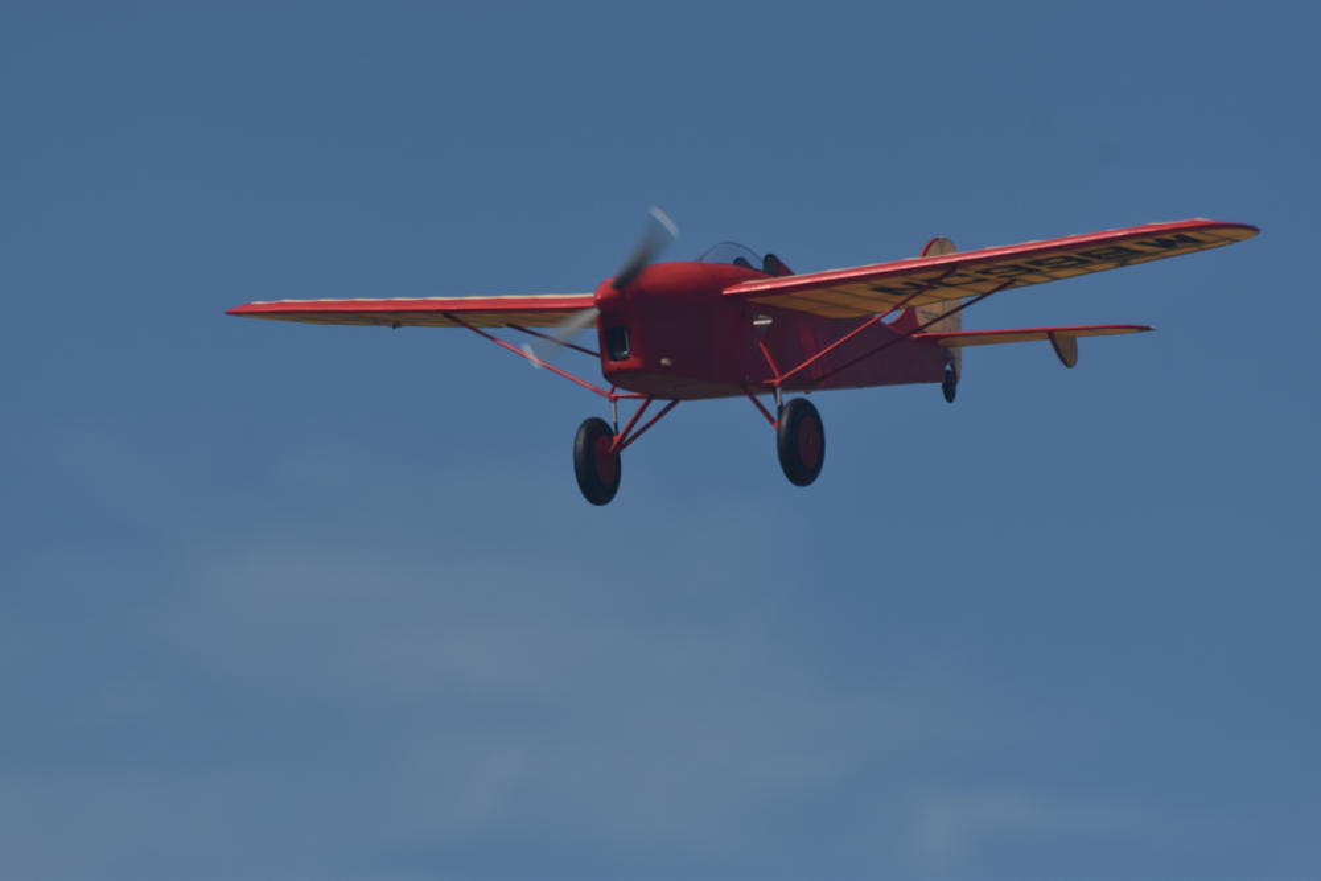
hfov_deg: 4.6
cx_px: 660
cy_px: 440
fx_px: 16514
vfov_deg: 3.1
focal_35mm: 450
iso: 200
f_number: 5.6
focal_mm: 300
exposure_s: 1/2000
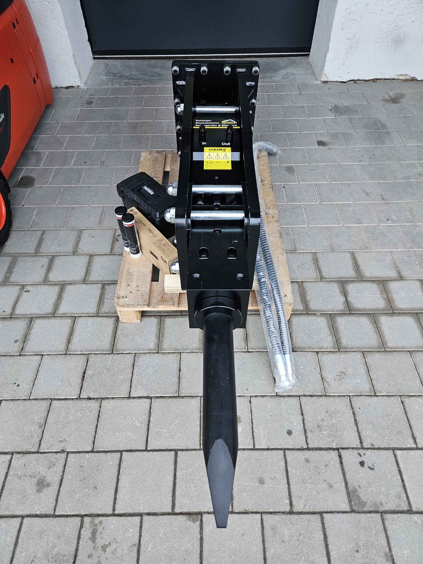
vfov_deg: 73.9
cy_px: 282
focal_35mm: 23
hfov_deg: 58.9
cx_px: 212
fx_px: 375
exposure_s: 1/142
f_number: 1.8
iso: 400
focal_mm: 5.4
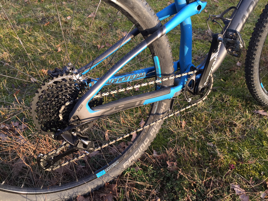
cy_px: 100
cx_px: 134
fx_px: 225
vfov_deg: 48.2
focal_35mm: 29
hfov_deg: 61.7
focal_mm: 4.15
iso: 32
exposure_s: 1/173
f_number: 2.2
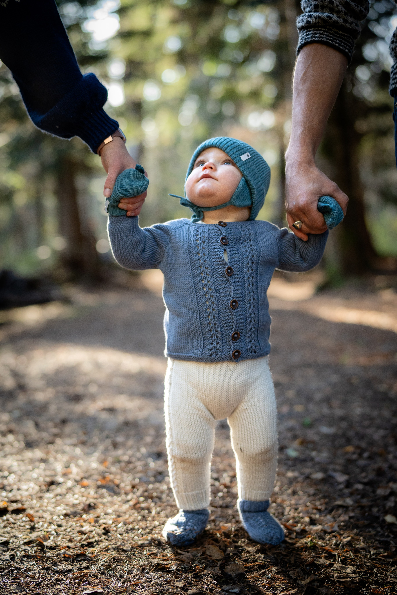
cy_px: 298
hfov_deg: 27.0
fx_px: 827
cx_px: 198
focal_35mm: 50
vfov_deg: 39.6
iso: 2000
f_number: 1.8
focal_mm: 50
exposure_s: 1/640
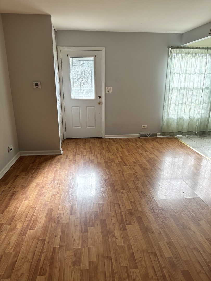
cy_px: 140
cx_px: 106
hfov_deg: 56.8
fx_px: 195
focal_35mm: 24
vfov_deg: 71.6
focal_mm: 6.86
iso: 100
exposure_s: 1/166
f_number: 1.78
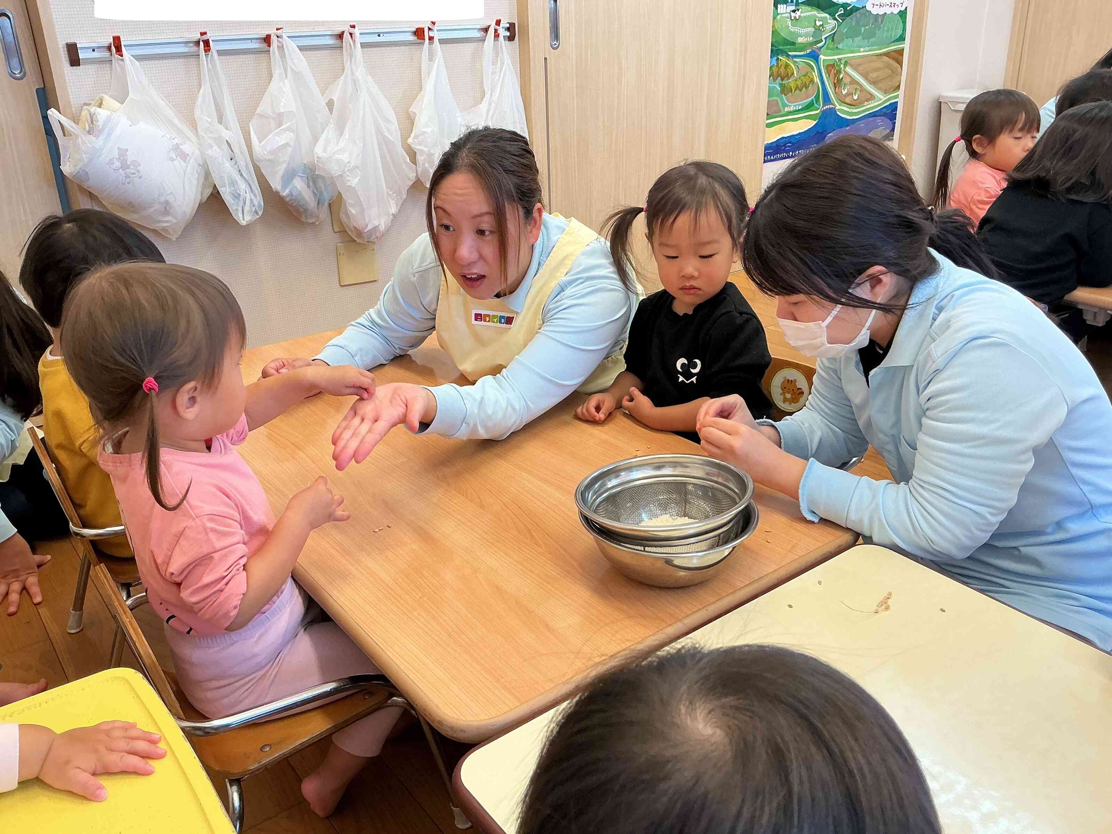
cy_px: 417
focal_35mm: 29
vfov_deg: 48.2
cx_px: 556
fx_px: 932
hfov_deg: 61.7
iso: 50
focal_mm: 3
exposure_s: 1/60
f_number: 1.8
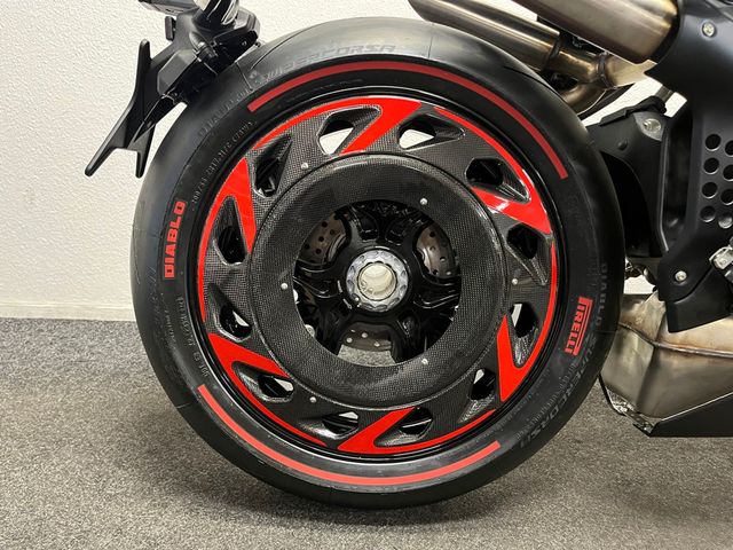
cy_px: 275
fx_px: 551
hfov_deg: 67.3
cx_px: 366
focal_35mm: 26
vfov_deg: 53.1
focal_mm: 5.1
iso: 500
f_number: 1.6
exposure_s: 1/33
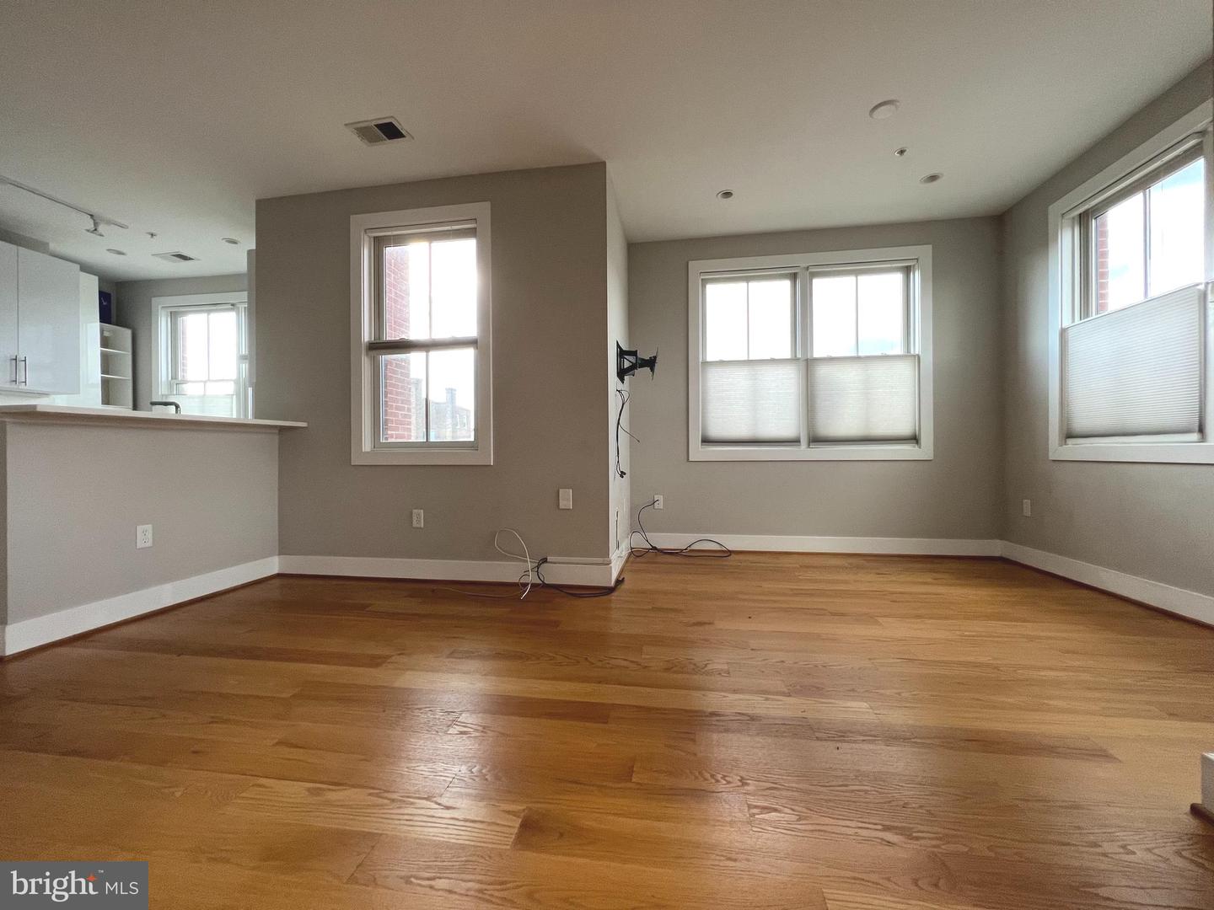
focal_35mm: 13
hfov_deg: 106.2
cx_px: 607
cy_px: 455
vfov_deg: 89.9
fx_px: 456
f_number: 1.8
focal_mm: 1.57
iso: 125
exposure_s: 1/60
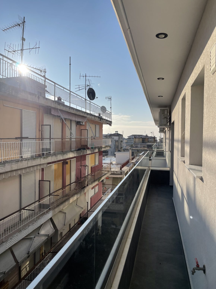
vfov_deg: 69.4
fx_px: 208
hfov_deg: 54.9
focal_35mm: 25
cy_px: 144
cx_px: 108
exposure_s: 1/7937
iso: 32
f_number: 1.6
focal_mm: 5.1
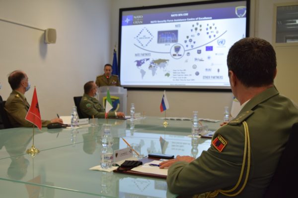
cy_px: 99
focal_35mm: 39
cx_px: 149
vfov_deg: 34.2
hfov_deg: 49.6
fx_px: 323
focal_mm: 26
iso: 800
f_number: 5
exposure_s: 1/80
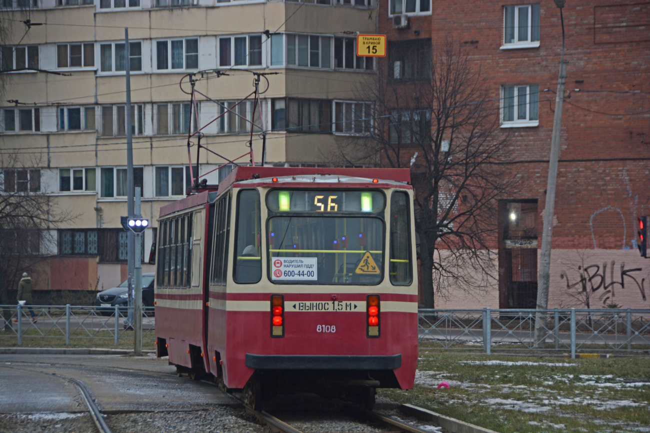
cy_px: 216
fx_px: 3033
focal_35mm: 168
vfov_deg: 8.2
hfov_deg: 12.2
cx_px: 325
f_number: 5.3
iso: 320
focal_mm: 112
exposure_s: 1/160
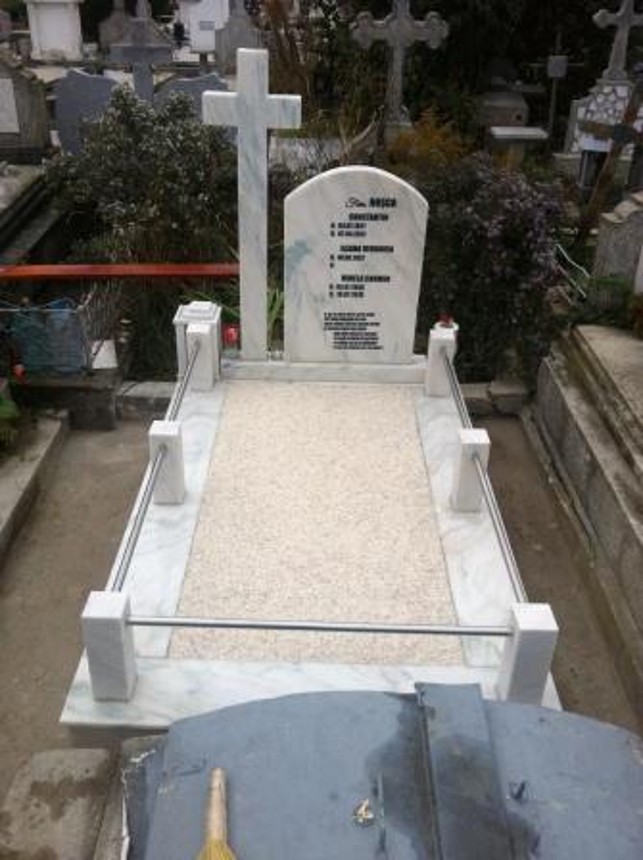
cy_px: 430
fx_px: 869
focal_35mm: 35
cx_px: 322
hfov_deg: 40.6
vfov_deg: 52.7
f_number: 2.8
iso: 80
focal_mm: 3.85
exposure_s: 1/450
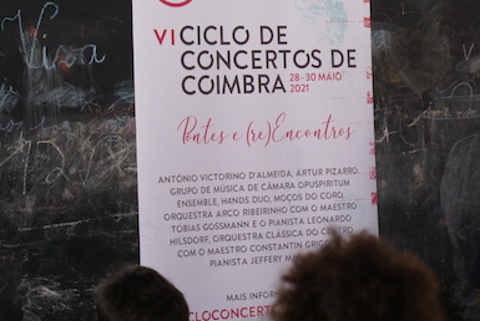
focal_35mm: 146
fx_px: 1950
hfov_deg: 13.9
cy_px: 146
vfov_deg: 9.4
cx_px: 454
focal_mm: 50
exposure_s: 1/100
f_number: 5.6
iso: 200
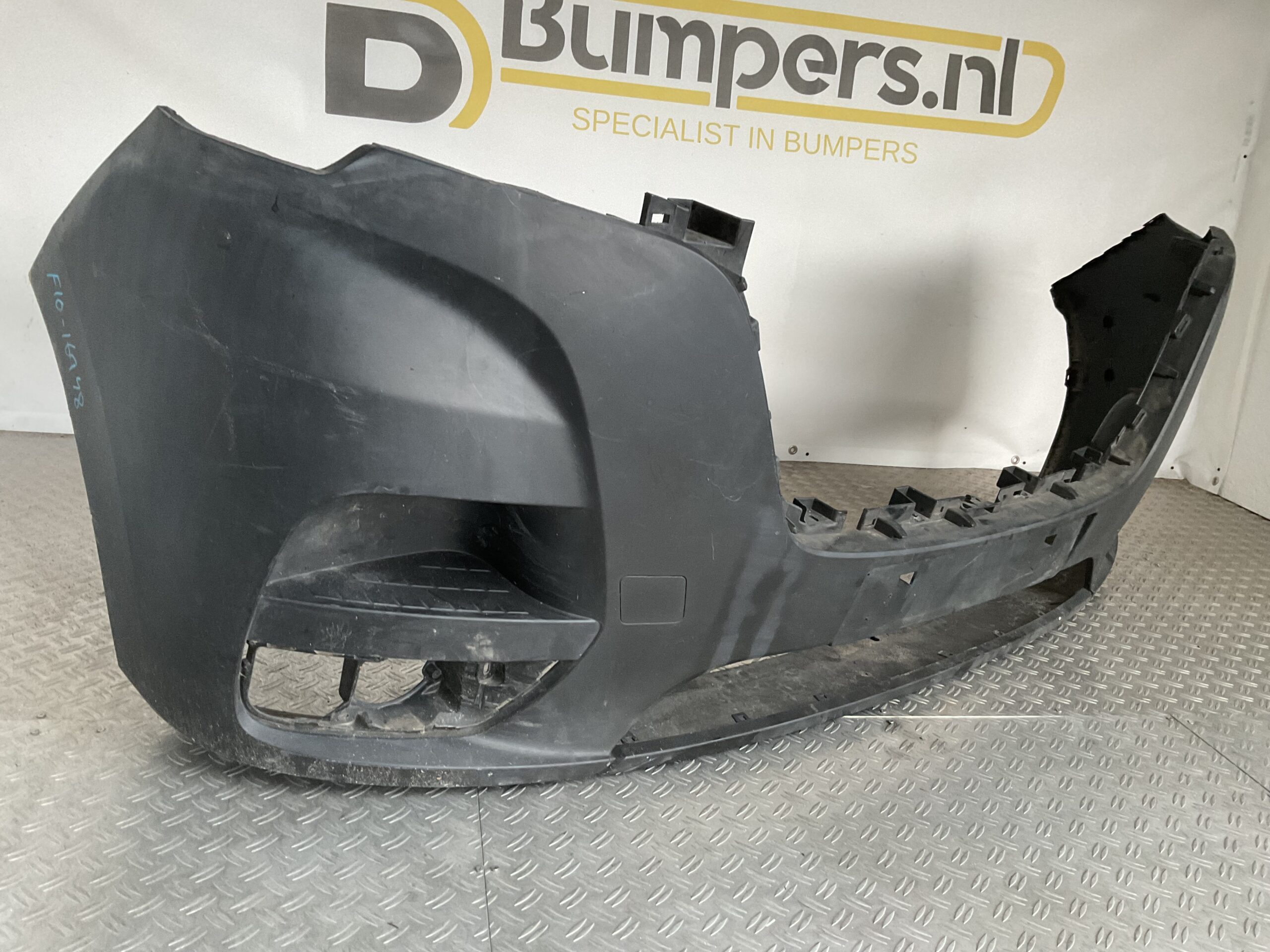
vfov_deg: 48.2
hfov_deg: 61.7
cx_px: 635
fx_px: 1064
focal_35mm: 29
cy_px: 476
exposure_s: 1/50
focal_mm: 3
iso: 160
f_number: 1.8
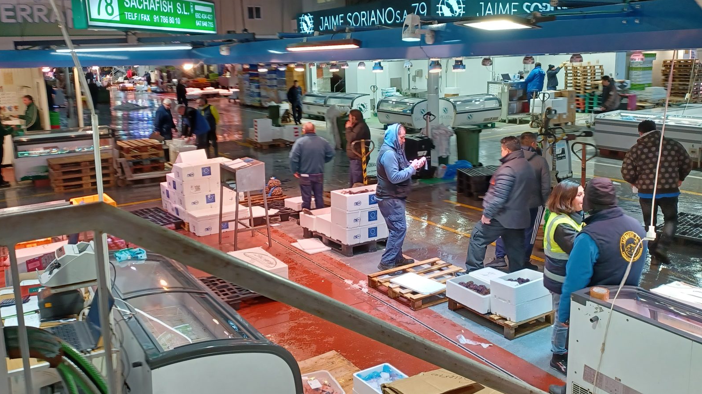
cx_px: 345
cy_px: 163
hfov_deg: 59.5
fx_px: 614
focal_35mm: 33
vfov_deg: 35.5
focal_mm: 4.6
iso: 200
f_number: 1.8
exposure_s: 1/50
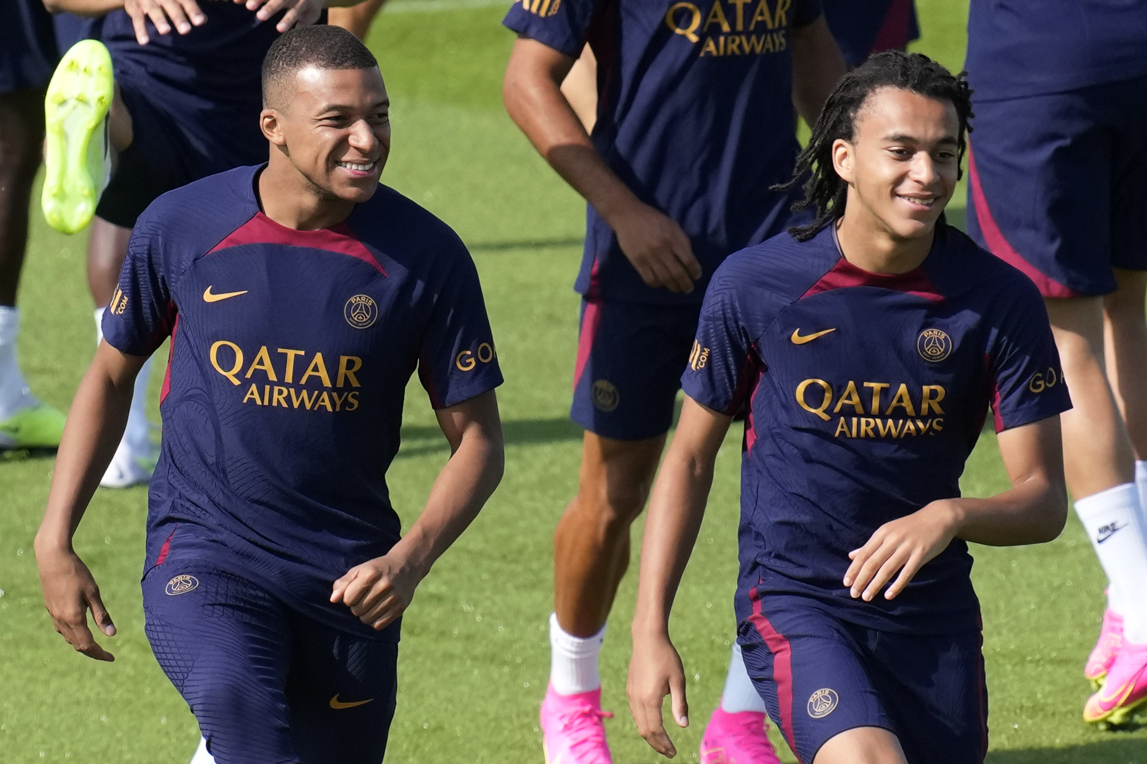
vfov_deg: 1.6
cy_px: 382
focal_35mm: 840
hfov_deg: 2.5
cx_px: 574
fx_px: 26761
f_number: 5
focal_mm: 560
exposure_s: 1/3200
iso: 1000
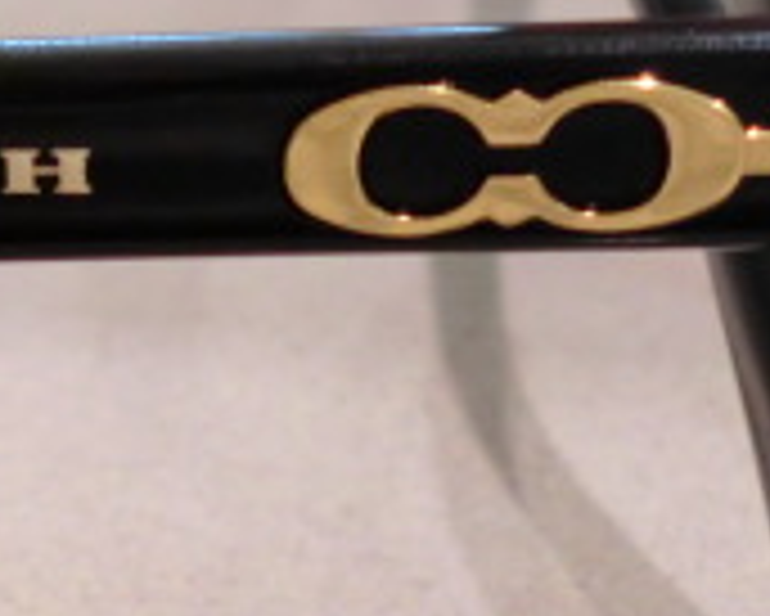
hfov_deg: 16.1
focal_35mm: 117
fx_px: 2668
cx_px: -14
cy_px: 526
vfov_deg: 13.1
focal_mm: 5.8
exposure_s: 1/60
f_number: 3.5
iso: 200
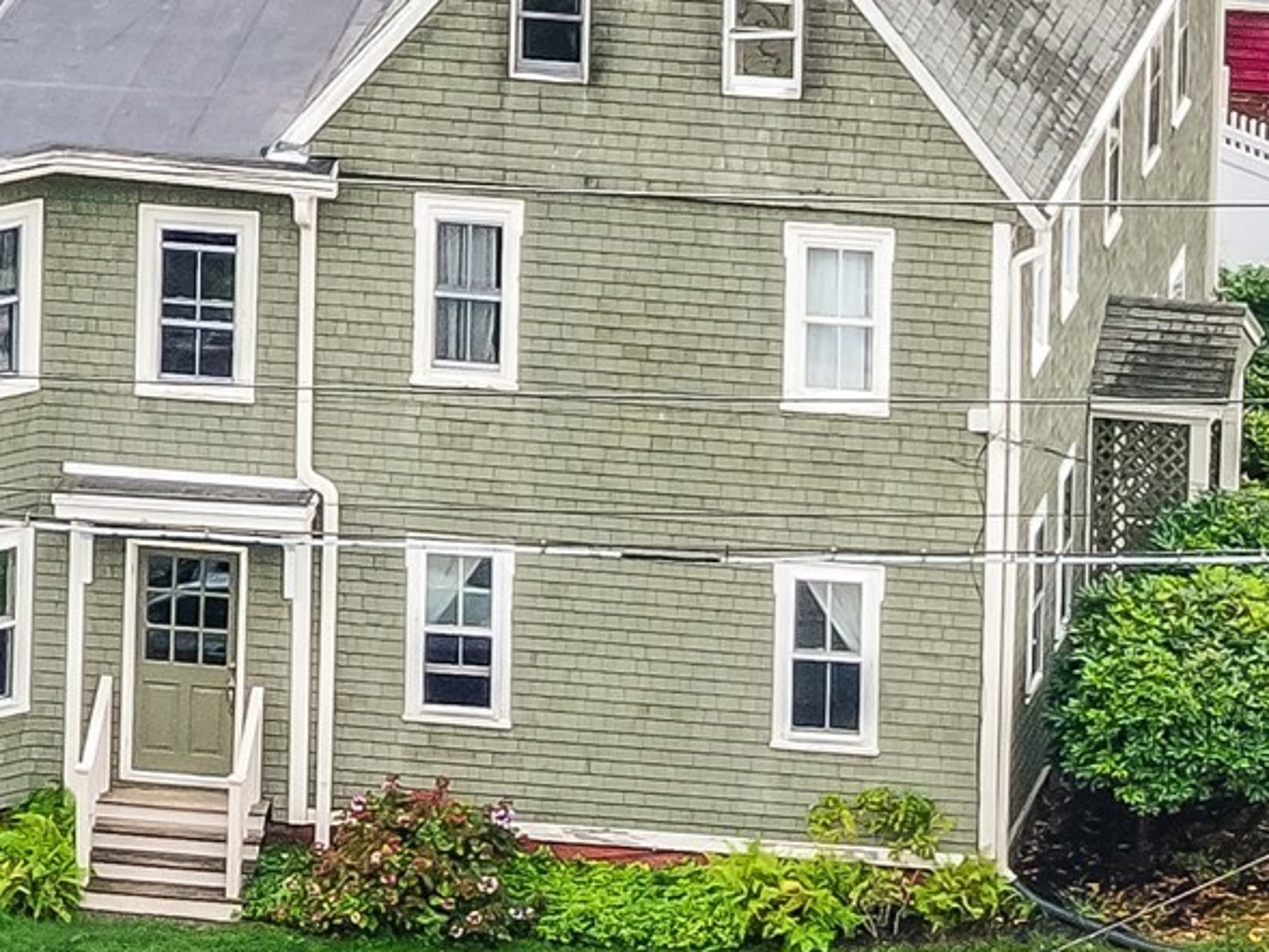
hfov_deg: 3.4
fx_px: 21157
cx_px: 71
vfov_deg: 2.6
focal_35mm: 577
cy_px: 306
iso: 100
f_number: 3.4
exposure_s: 1/60
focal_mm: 30.71
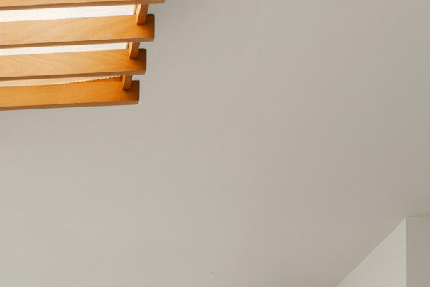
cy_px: 641
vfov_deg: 14.4
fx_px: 847
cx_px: -72
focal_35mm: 71
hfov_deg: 25.8
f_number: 6.3
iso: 320
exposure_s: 1/25
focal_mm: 14.6
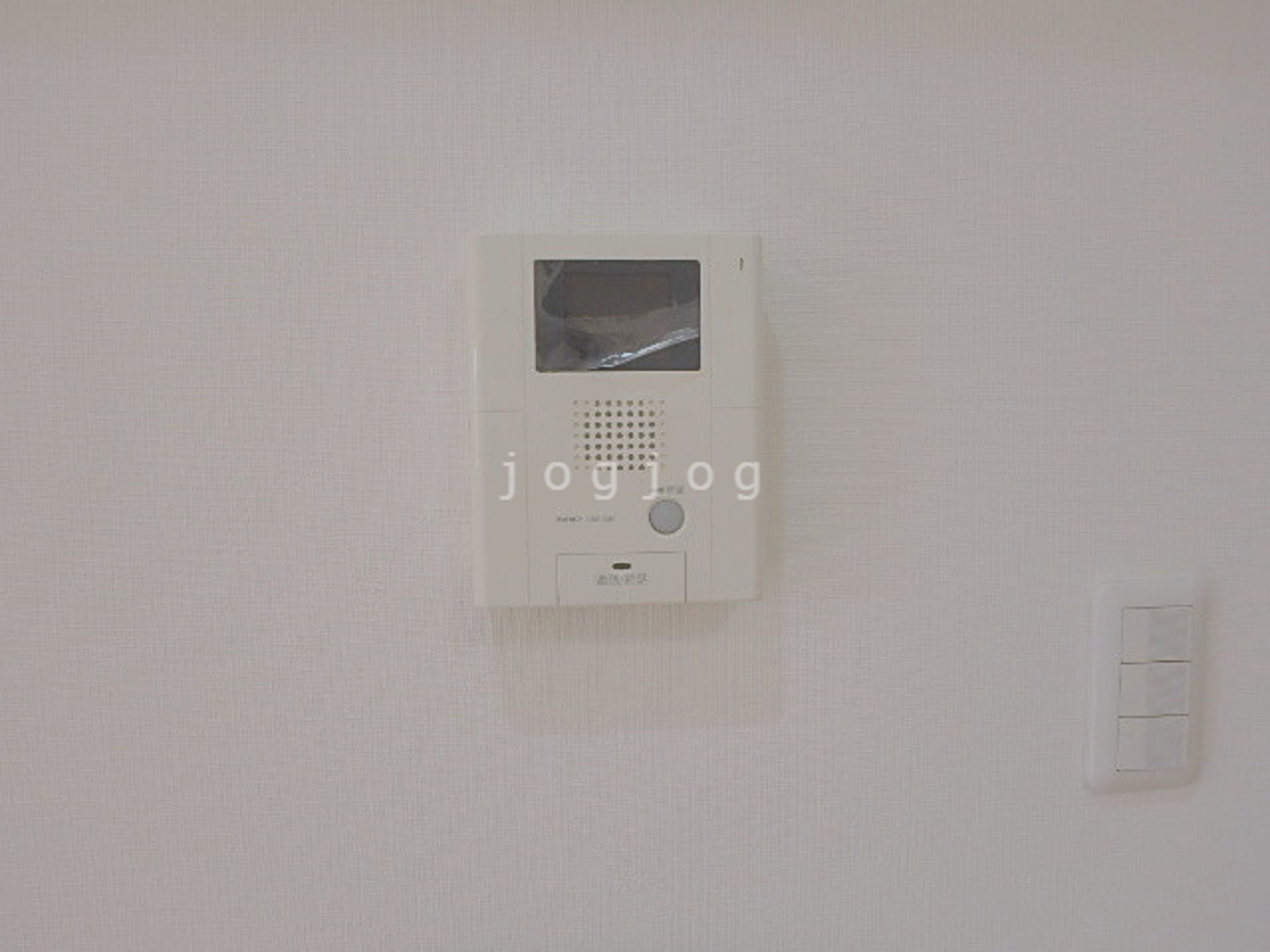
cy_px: 476
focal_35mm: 21
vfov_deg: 63.4
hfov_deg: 79.0
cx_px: 635
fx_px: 770
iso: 125
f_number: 3.5
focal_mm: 3.7
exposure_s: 1/60
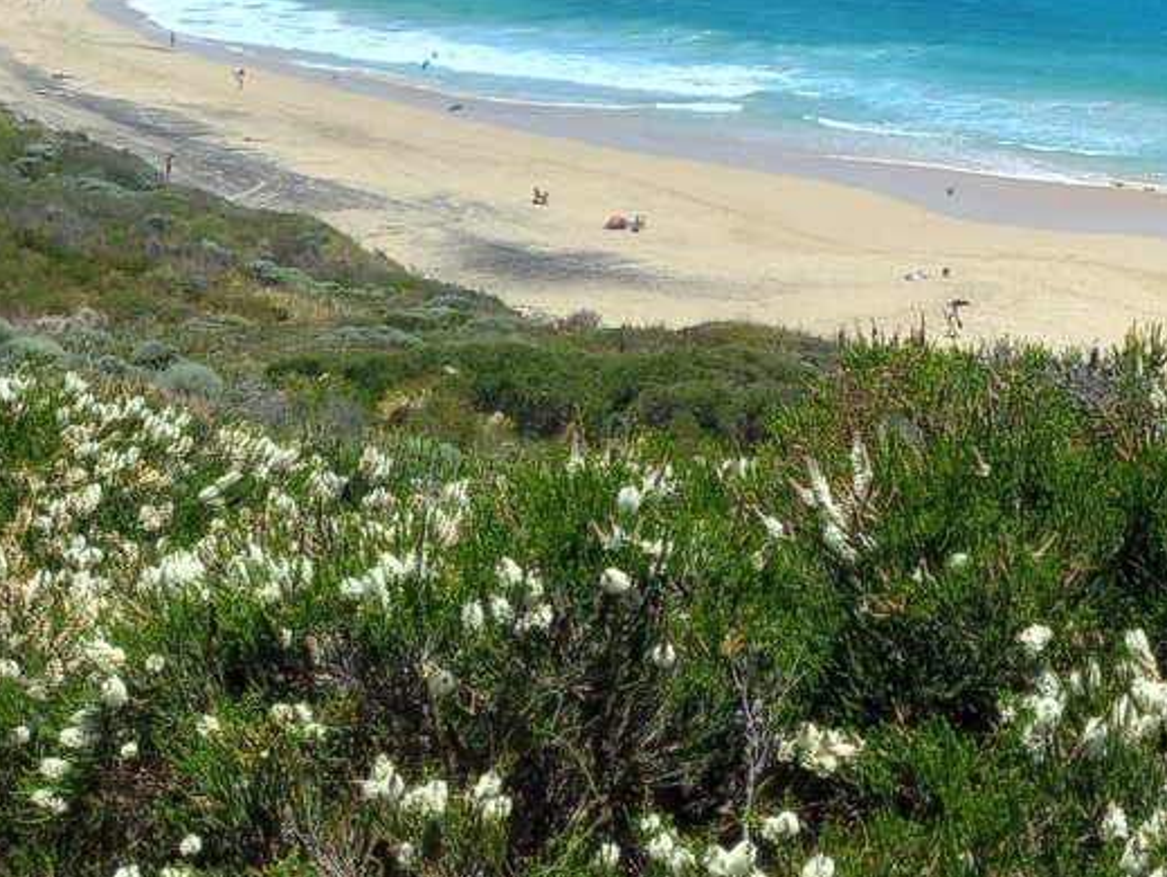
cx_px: 1322
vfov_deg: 17.7
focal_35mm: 77
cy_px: -313
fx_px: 2598
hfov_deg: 23.6
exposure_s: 1/925
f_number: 2
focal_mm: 4.6
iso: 25
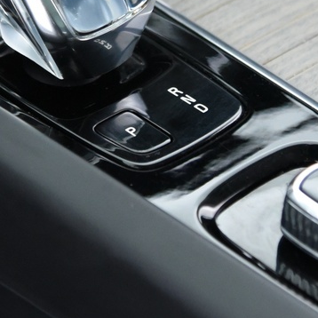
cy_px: -17
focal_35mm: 300
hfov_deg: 5.8
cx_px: 79
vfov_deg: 5.8
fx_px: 3118
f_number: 4
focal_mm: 78
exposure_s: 1/20
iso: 4000
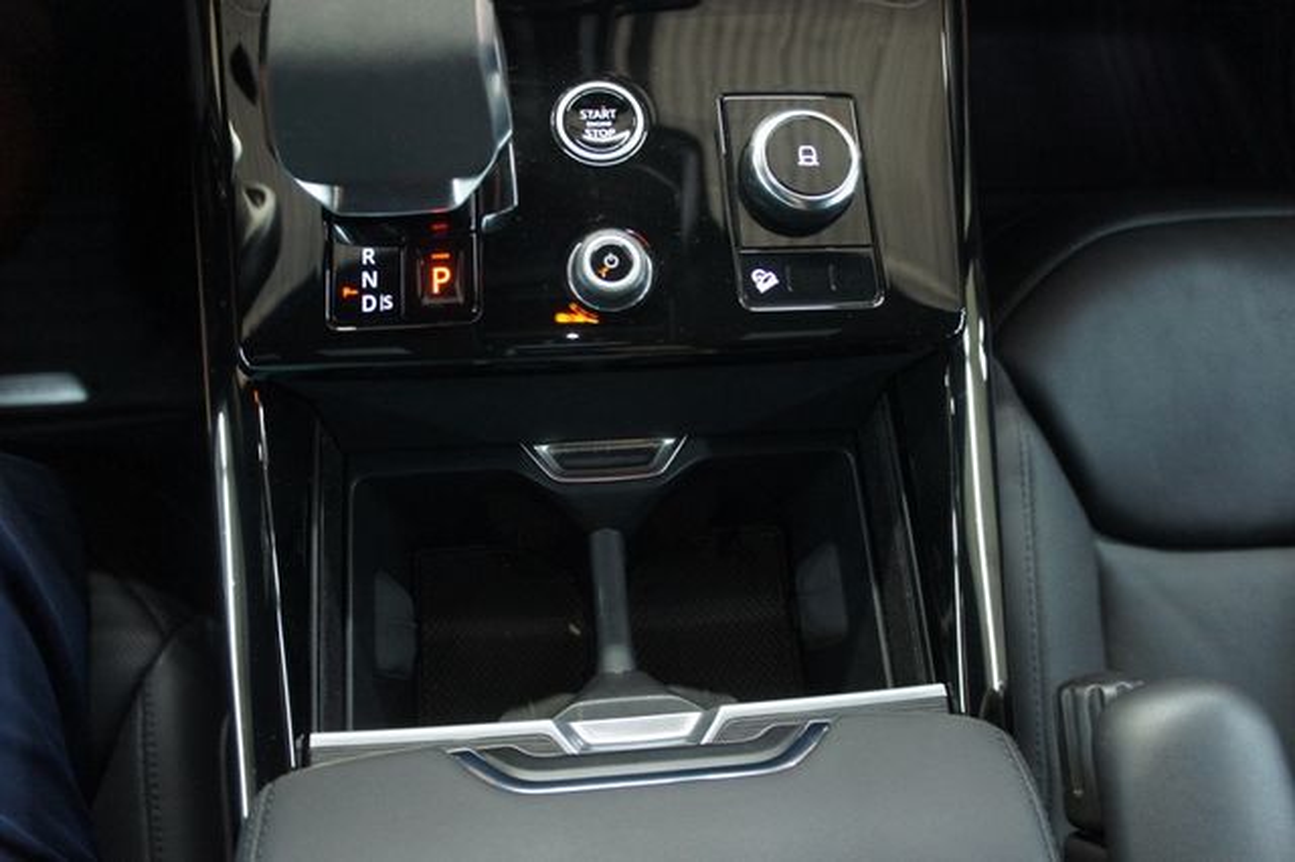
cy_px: 431
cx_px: 648
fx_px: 971
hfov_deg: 67.4
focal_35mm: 27
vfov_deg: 47.9
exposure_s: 1/15
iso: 1600
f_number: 3.5
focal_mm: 18
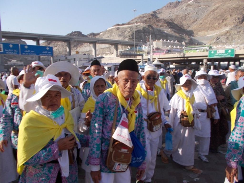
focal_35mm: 26
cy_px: 92
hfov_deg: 67.3
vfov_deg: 53.1
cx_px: 122
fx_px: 183
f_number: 8
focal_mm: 4.6
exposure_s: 1/80
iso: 80
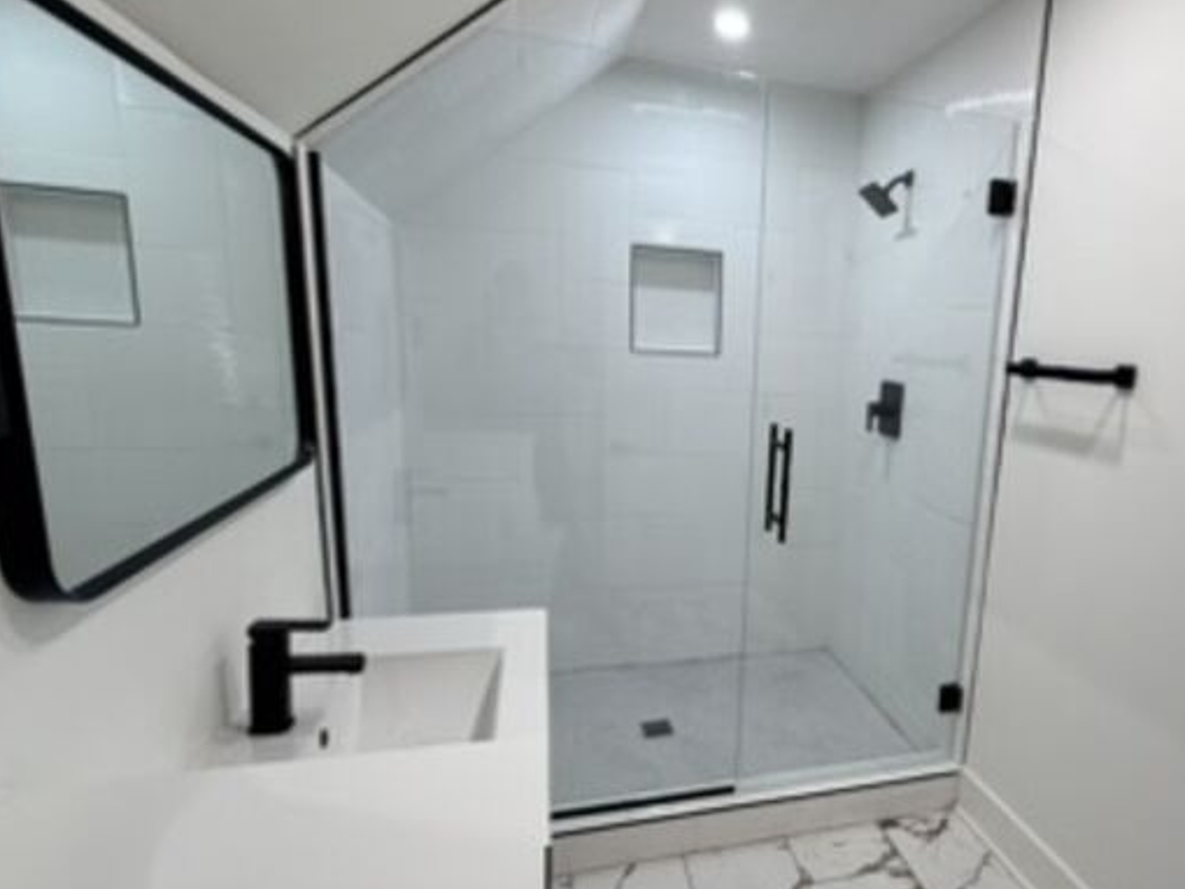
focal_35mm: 22
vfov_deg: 60.9
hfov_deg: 73.9
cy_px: 493
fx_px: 753
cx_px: 796
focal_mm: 2.22
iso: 125
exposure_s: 1/120
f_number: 2.2
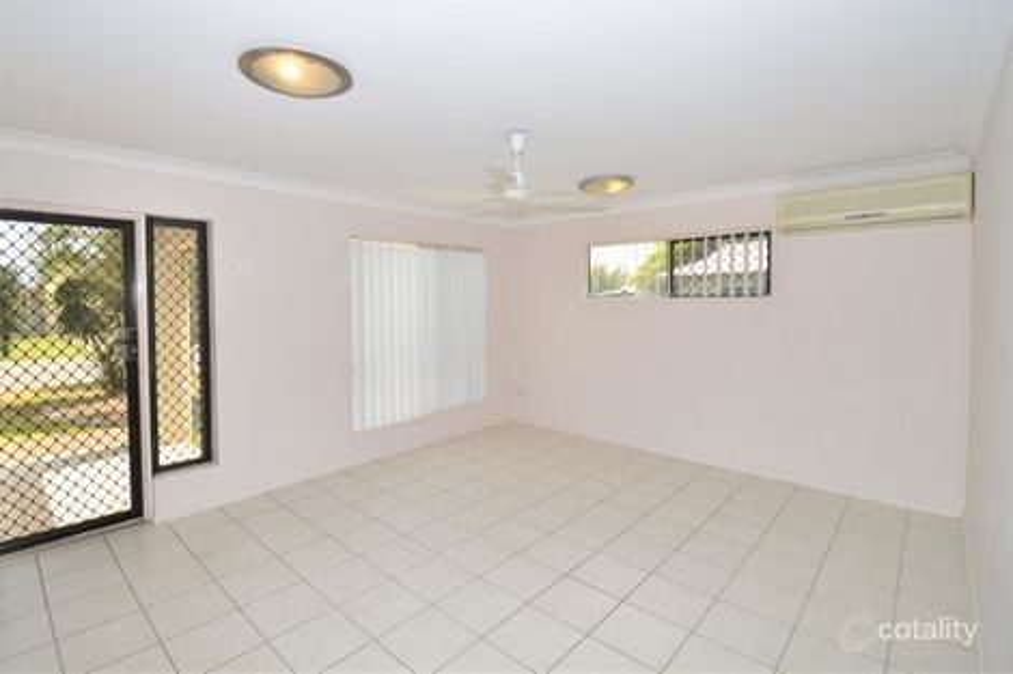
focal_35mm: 15
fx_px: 422
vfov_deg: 77.3
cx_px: 506
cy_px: 337
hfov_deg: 100.4
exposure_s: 1/125
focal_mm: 10
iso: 100
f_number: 5.6
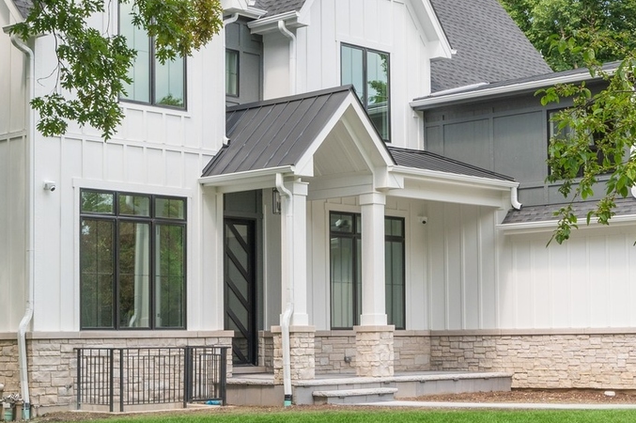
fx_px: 1271
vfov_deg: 18.8
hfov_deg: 28.1
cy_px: 137
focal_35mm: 72
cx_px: 311
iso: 200
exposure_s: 1/60
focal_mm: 30
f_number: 8
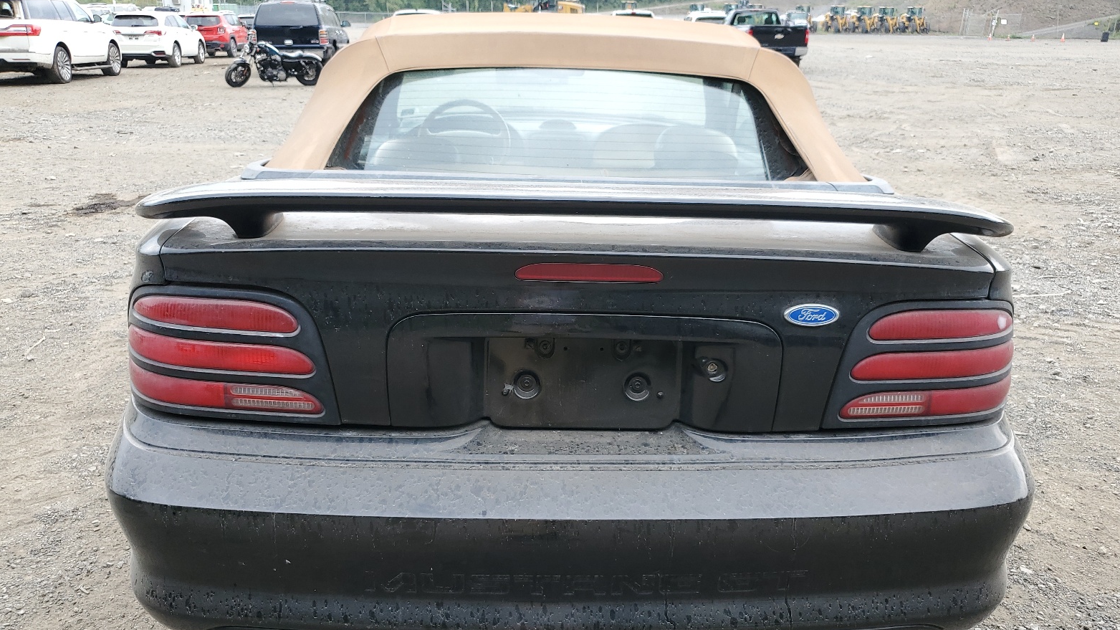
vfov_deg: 40.1
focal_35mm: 29
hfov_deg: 66.1
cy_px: 363
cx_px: 570
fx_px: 861
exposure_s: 1/312
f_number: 1.5
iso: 50
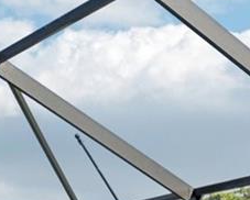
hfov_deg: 13.9
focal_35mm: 135
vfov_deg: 10.7
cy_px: 355
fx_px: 1002
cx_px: 269
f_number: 8
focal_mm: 20.5
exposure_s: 1/640
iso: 400
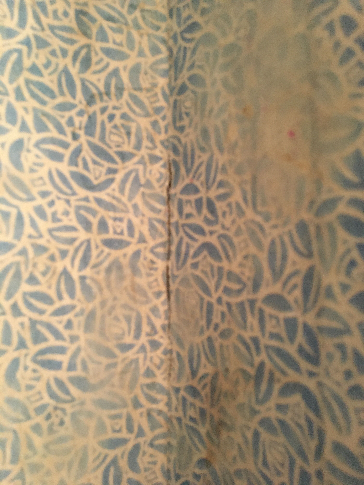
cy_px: 242
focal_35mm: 29
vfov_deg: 61.7
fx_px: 407
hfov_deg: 48.2
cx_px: 182
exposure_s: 1/17
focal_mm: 4.15
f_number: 2.2
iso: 400
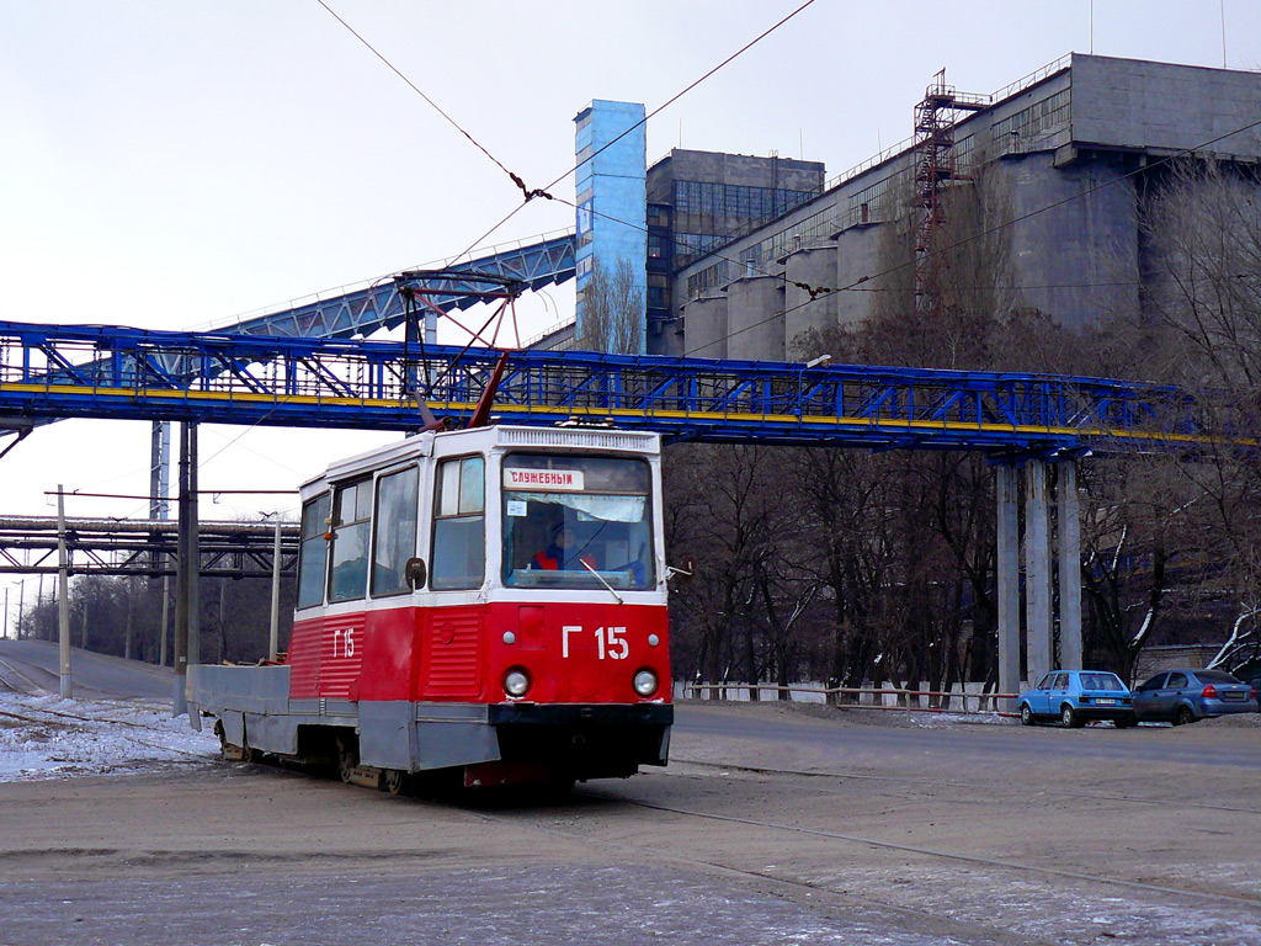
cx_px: 630
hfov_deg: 35.5
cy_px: 473
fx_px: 1967
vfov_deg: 27.0
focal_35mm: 54
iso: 100
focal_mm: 8.9
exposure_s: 1/125
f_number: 2.8
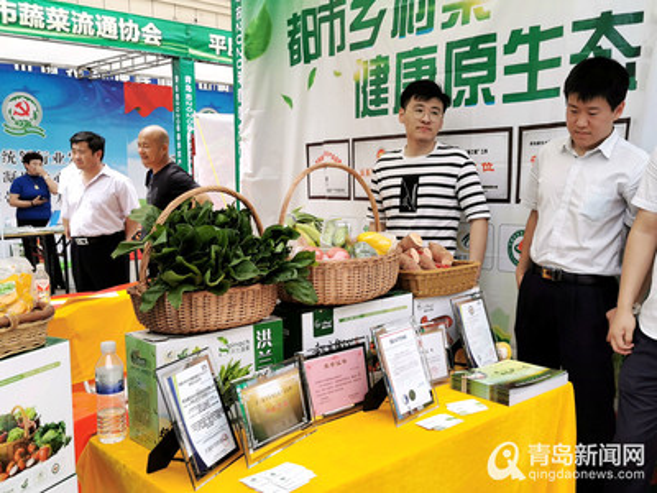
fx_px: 512
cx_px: 328
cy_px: 246
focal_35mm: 27
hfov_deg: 65.3
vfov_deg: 51.4
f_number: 1.6
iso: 50
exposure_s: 1/1689
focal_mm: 5.56
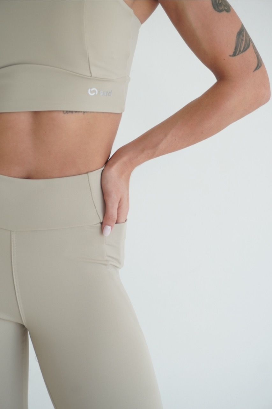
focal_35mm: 60
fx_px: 680
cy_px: 204
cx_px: 136
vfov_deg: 33.4
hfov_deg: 22.6
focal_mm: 40
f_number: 5.6
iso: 400
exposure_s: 1/100
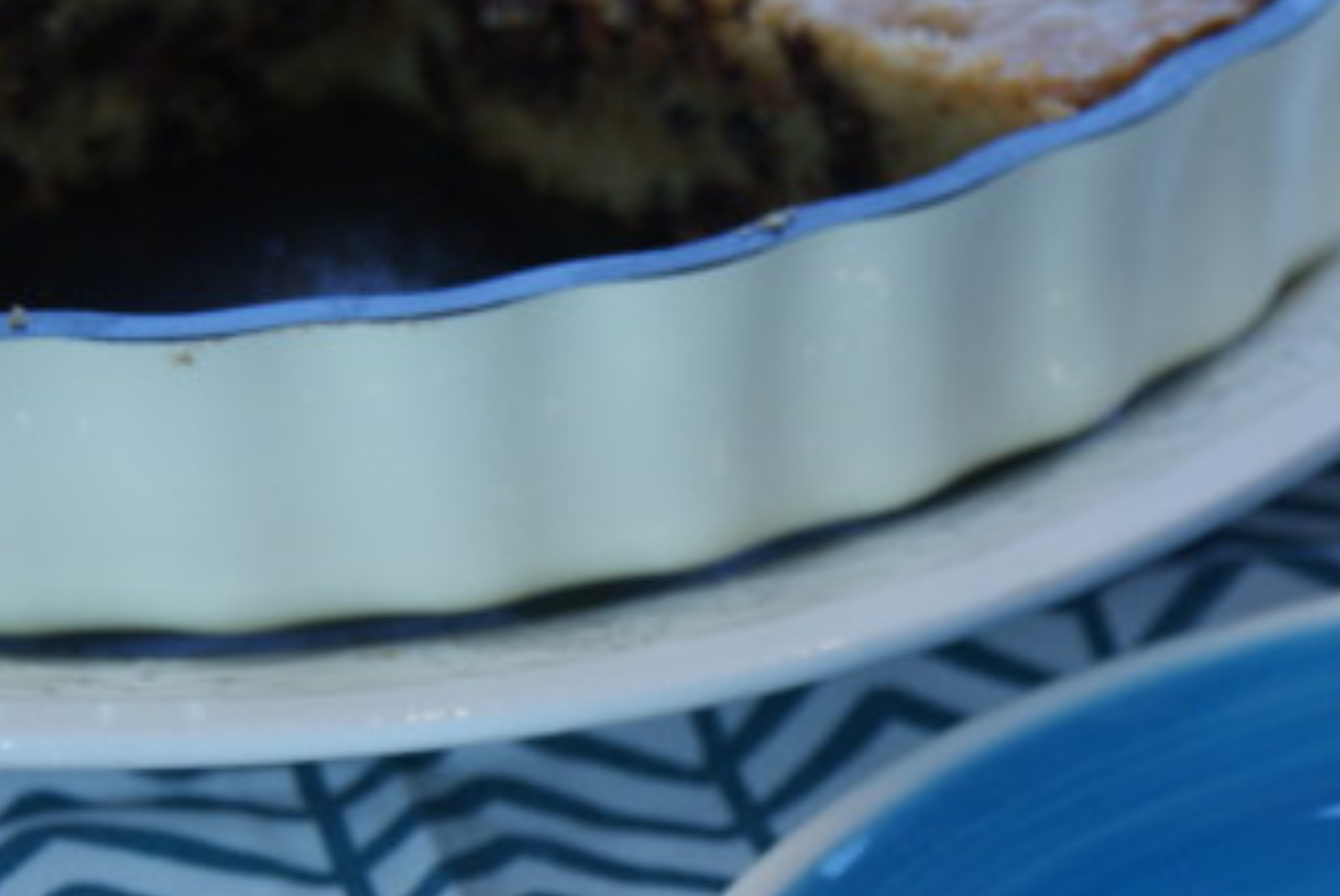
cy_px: 863
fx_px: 8233
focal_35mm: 221
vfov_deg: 6.2
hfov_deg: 9.3
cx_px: 1258
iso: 250
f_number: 5.6
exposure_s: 1/125
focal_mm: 60
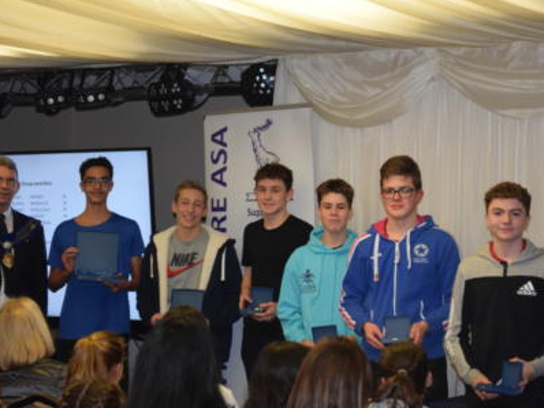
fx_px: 1566
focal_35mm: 100
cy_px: 199
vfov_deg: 14.9
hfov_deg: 19.7
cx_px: 316
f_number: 5.6
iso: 2800
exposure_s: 1/60
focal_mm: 55
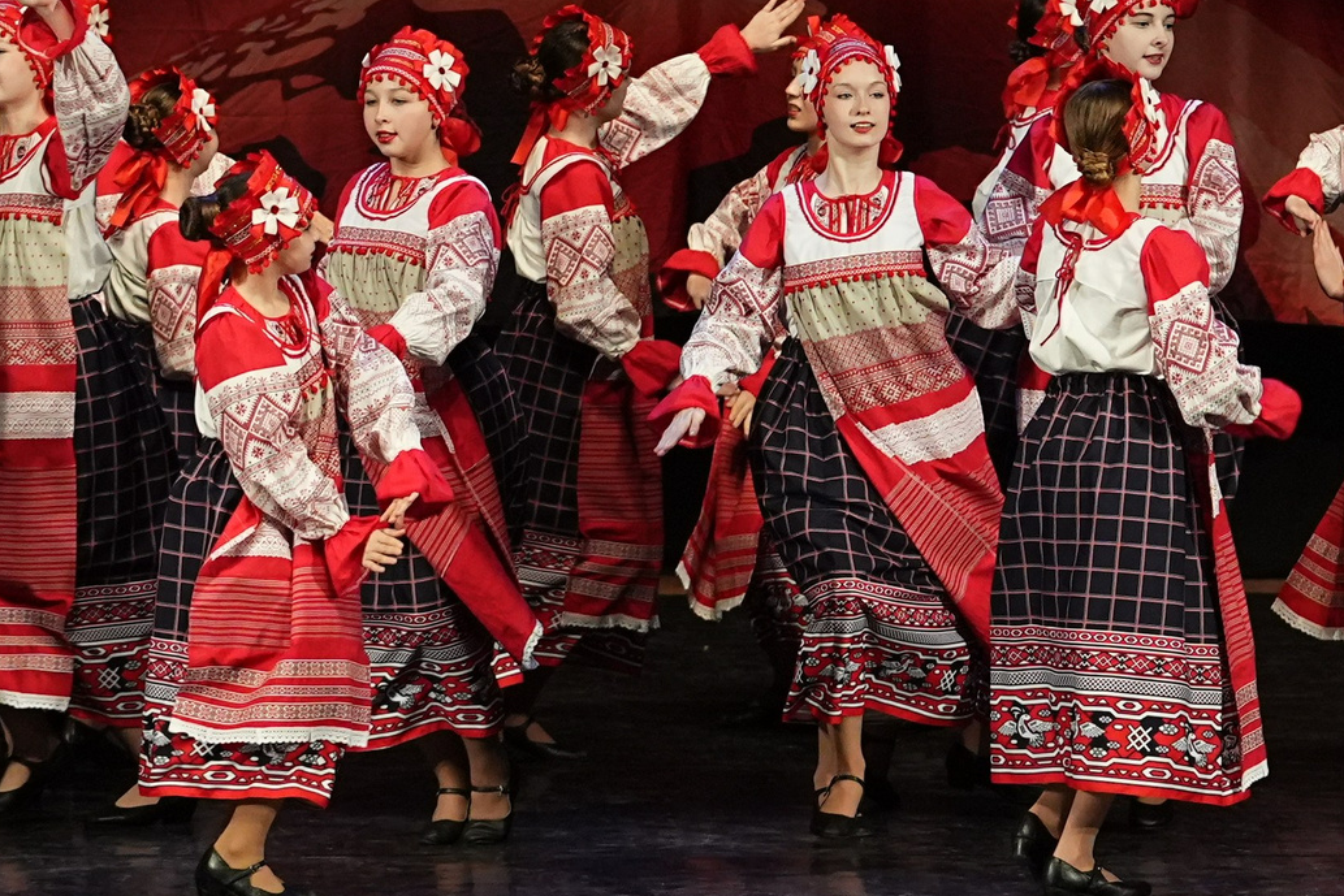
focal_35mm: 275
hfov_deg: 7.5
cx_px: 580
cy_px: -181
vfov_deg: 5.0
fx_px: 10267
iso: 2500
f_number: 2.8
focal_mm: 74
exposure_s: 1/400
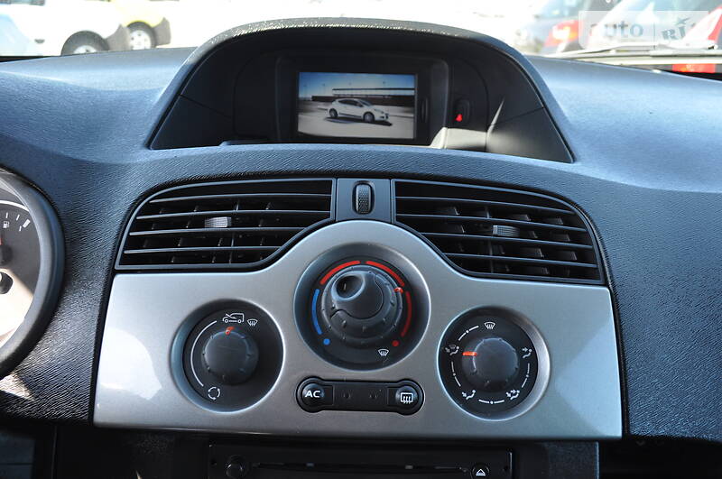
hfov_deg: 62.0
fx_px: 601
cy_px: 240
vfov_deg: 43.5
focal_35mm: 30
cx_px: 361
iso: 400
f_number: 7.1
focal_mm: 20
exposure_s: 1/60
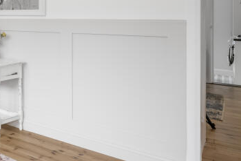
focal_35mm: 41
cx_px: -109
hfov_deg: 30.3
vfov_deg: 31.3
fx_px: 274
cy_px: 21
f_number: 11
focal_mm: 14
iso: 64
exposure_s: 1/4
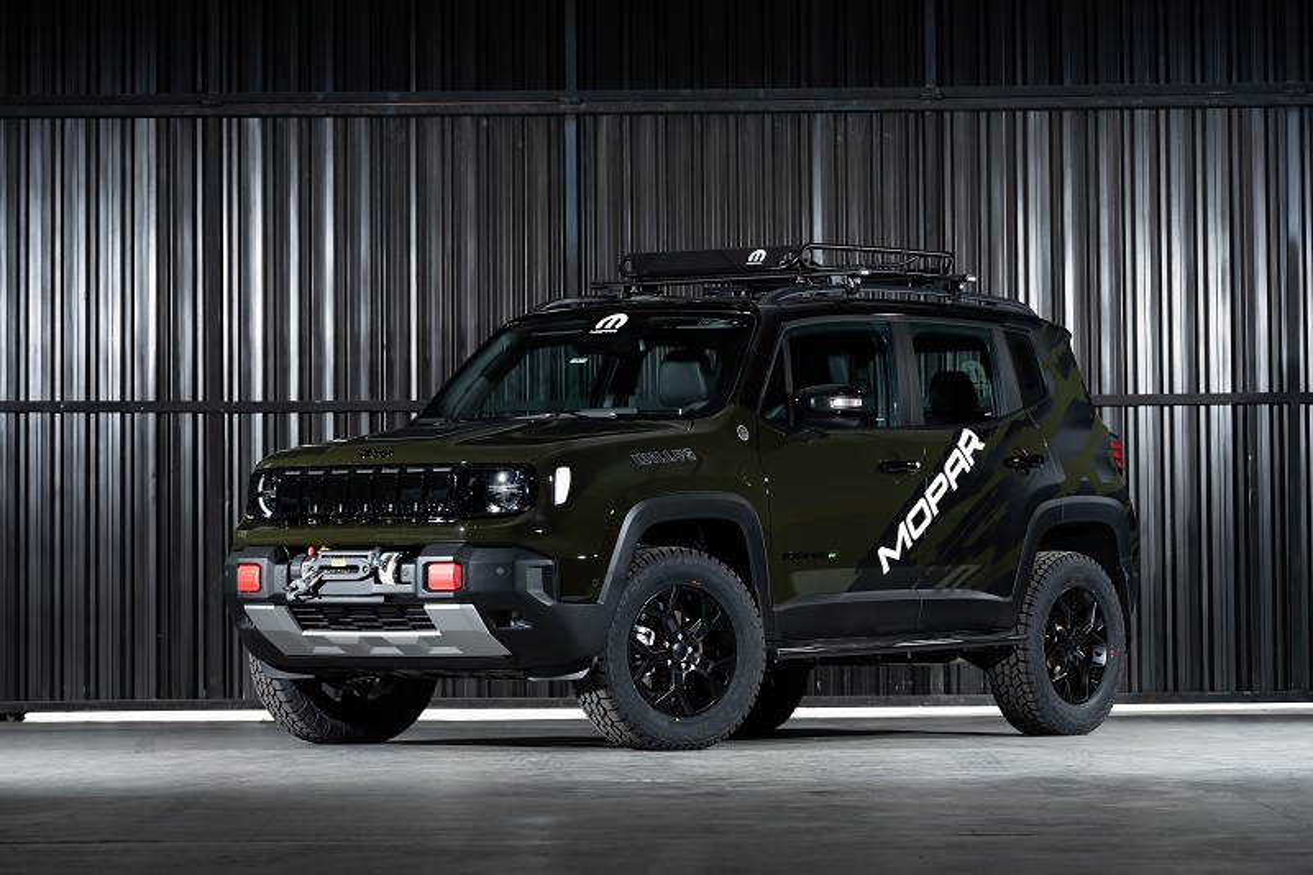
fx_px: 4886
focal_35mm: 134
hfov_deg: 15.3
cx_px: 656
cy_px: 438
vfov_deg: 10.2
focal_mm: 134
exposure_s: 1/250
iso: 400
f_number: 8
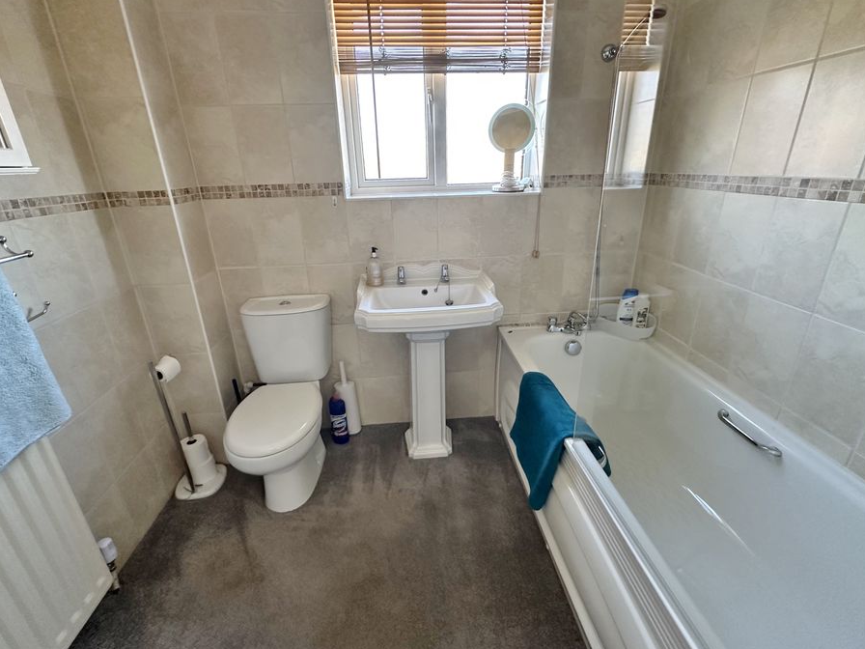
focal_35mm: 16
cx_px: 431
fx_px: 400
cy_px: 313
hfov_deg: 94.5
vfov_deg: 78.1
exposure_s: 1/95
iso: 320
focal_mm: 2.22
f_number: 2.2
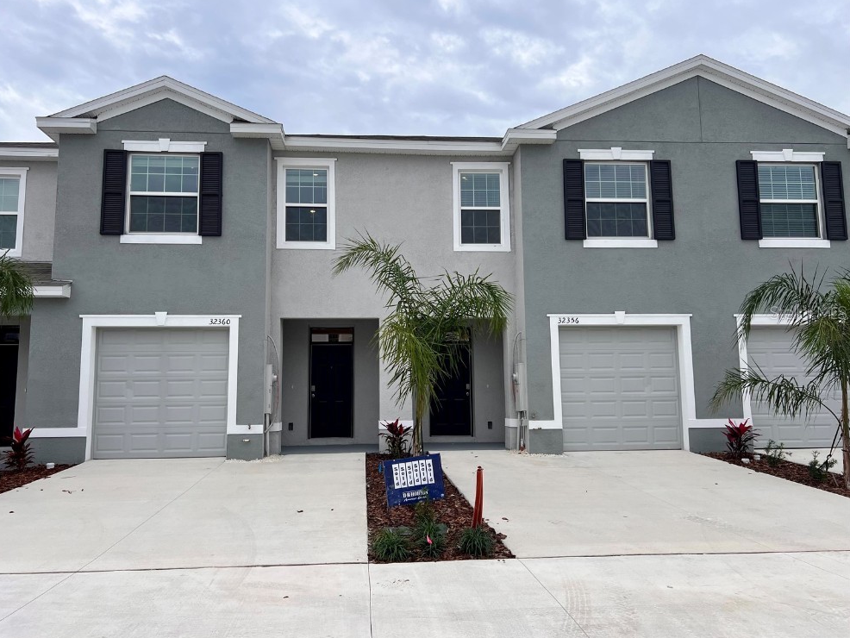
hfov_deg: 65.3
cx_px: 409
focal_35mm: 27
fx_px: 663
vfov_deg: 51.4
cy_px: 312
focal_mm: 5.7
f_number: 1.5
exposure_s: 1/1431
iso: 50
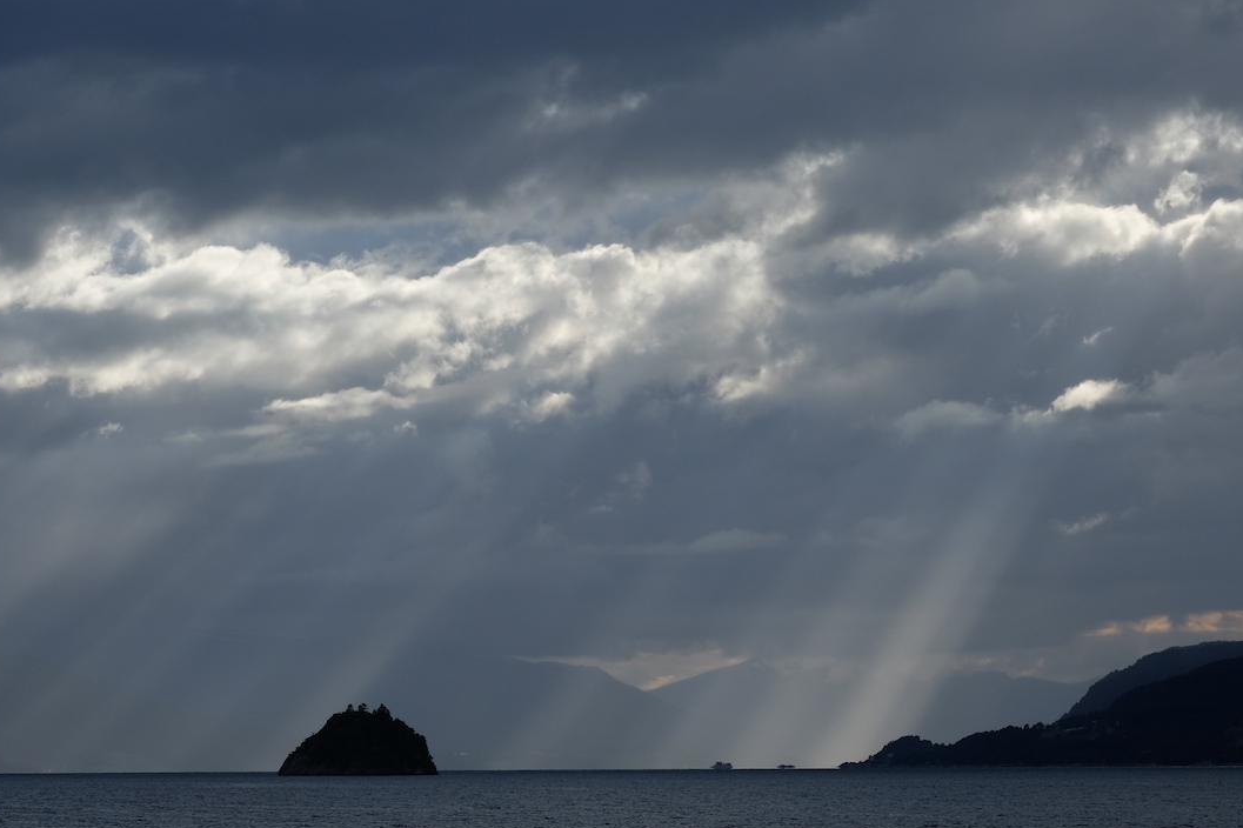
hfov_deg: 14.8
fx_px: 4763
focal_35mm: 138
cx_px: 824
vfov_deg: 9.9
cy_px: 462
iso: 200
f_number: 8
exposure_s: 1/680
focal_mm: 60
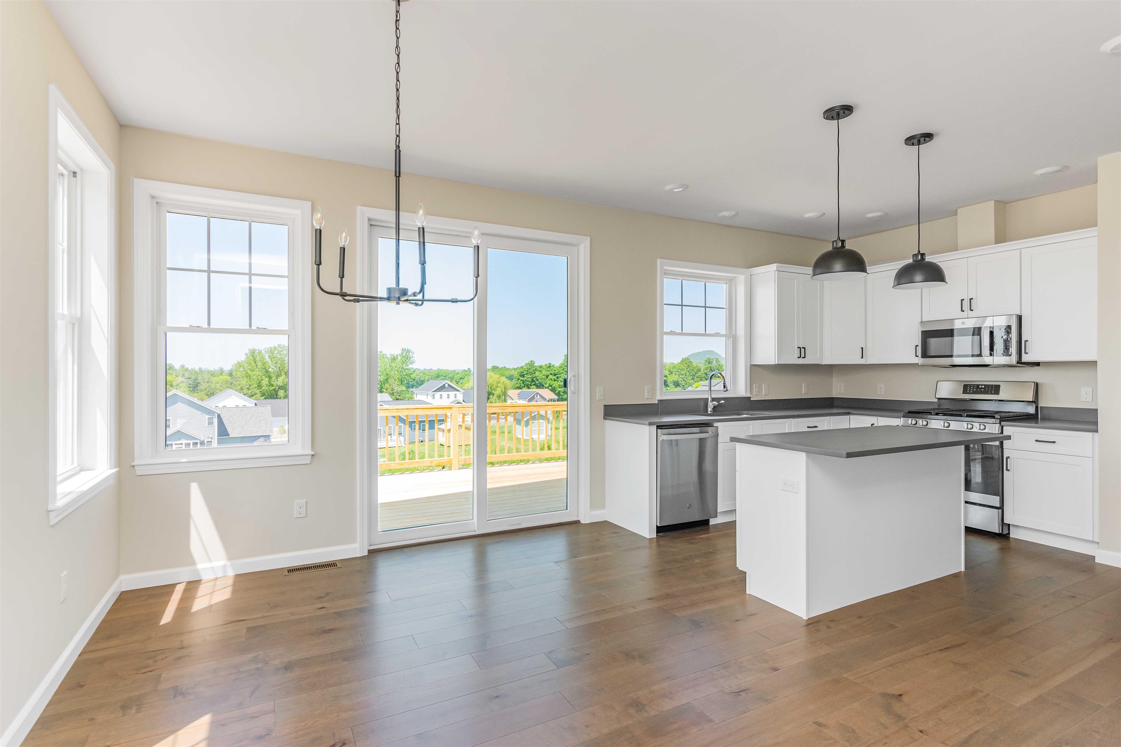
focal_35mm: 16
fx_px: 498
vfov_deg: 73.7
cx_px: 560
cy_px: 374
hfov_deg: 96.7
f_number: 6.3
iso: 250
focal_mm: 11
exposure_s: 1/160
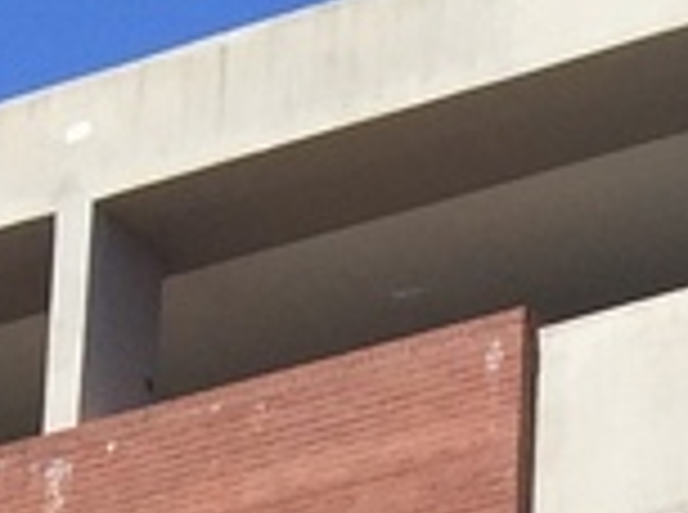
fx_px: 4521
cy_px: 1508
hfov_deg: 8.4
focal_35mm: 228
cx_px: 1196
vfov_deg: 6.0
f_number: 2.2
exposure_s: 1/1883
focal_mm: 4.15
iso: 32
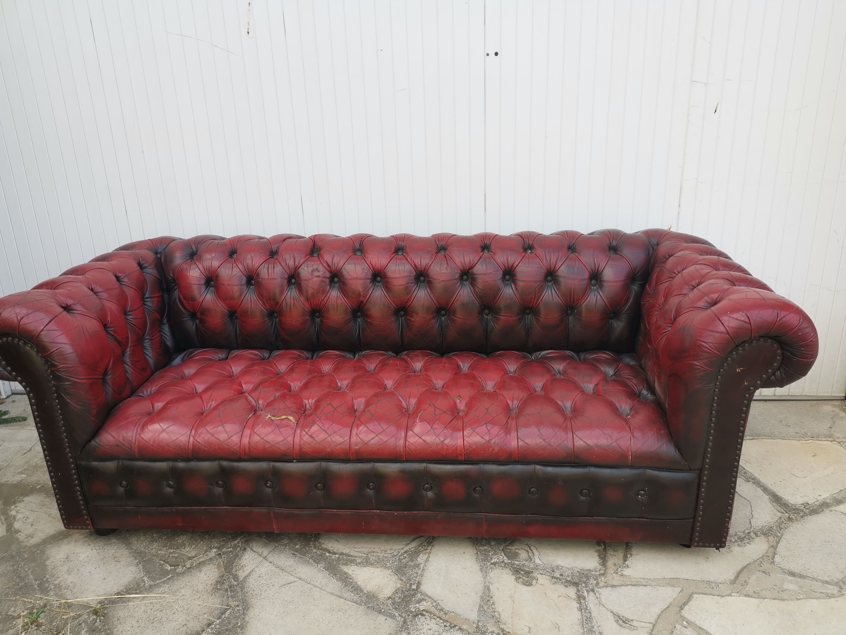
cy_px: 318
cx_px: 423
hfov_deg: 65.3
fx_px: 660
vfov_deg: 51.4
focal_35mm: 27
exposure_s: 1/354
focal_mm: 5.58
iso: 50
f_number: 1.8
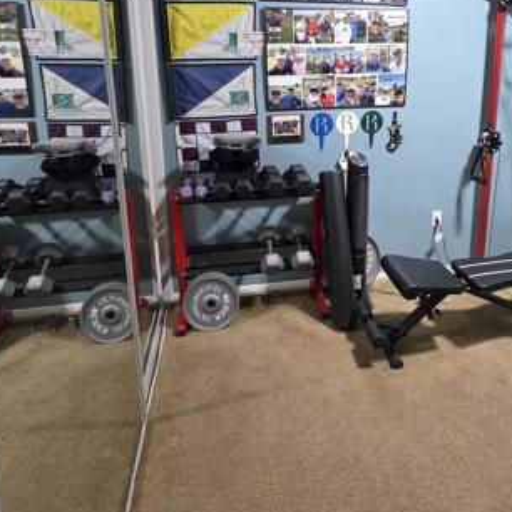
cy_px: 149
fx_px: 402
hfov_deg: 64.4
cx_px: 310
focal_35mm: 24
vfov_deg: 62.5
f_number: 1.9
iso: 500
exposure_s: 1/60
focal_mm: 2.2
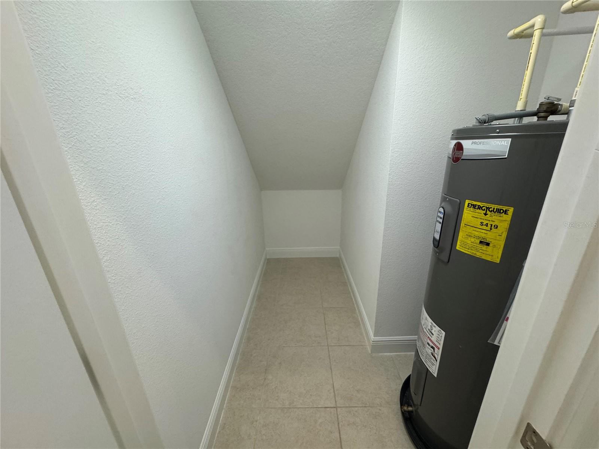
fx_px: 242
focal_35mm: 14
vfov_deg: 85.7
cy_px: 224
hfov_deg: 102.1
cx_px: 300
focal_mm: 2.22
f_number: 2.2
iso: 200
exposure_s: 1/120
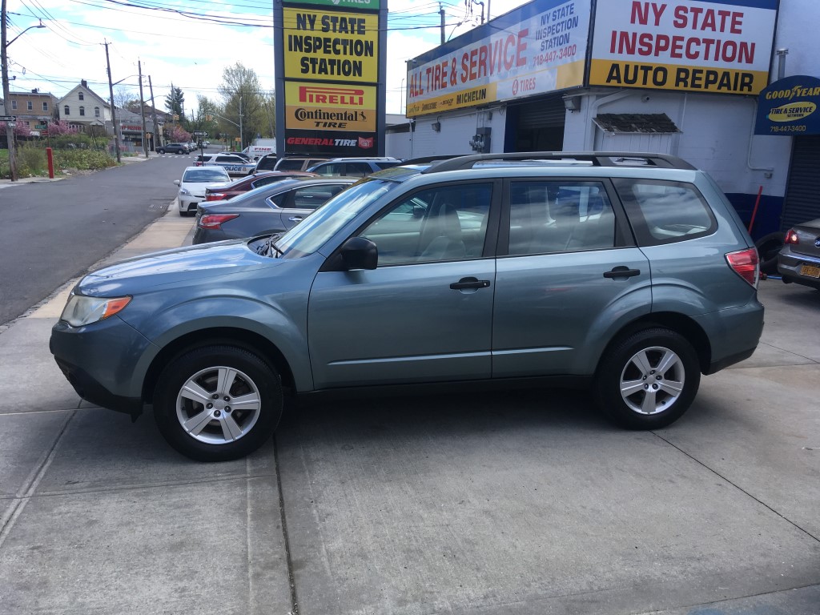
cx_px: 410
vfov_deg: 48.2
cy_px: 308
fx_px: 687
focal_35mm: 29
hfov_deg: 61.7
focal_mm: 4.15
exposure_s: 1/718
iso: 25
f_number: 2.2
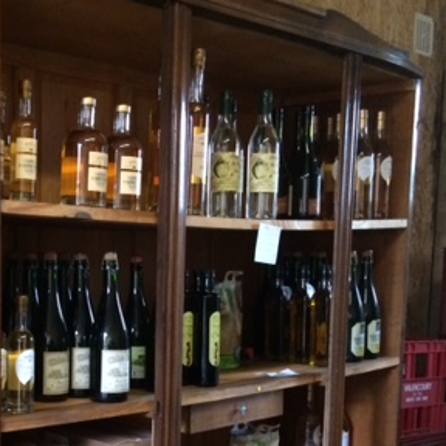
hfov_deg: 29.1
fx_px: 831
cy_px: 336
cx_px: 63
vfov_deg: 29.6
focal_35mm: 57
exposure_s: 1/17
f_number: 2.2
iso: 400
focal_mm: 4.15
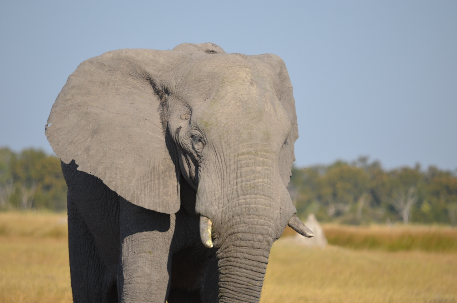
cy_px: 152
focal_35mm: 450
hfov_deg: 4.6
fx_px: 5701
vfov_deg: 3.0
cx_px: 228
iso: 200
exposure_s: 1/640
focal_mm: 300
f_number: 6.3
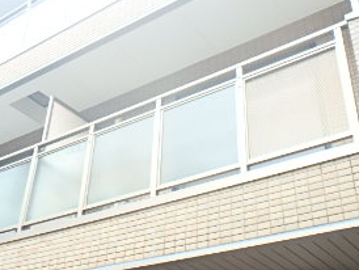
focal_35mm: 49
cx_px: 143
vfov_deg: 29.7
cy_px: 131
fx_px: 509
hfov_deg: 38.7
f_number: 3.5
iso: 200
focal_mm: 3.7
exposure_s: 1/50
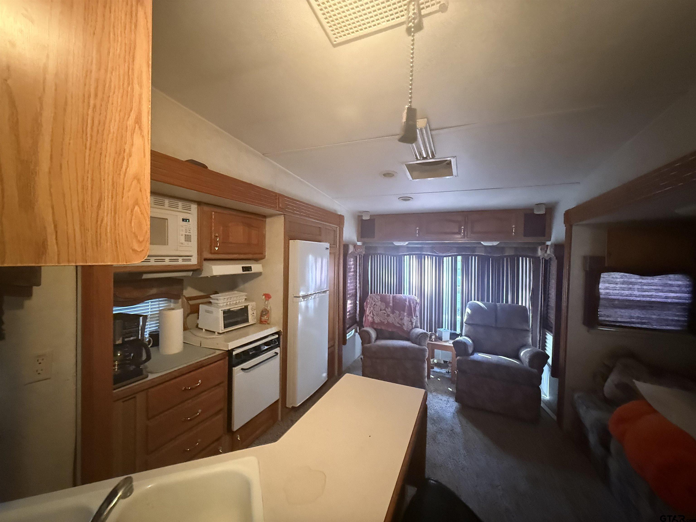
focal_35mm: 14
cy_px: 261
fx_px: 281
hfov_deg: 102.1
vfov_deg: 85.7
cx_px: 348
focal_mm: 2.22
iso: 1250
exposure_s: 1/40
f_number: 2.2
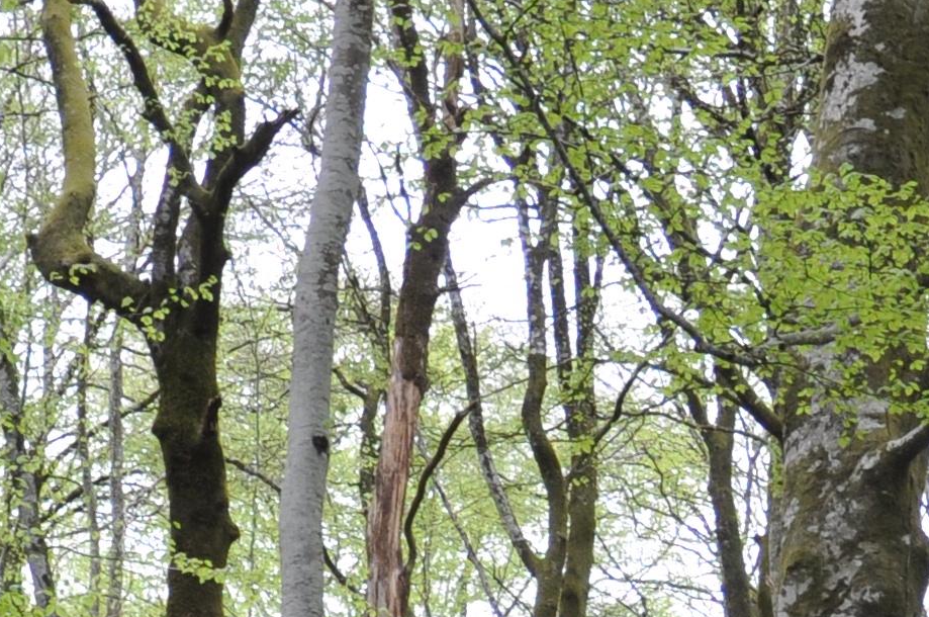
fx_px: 4690
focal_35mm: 182
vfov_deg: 7.3
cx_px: 1030
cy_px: 1114
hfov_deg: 11.2
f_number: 4
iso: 320
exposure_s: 1/200
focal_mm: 26
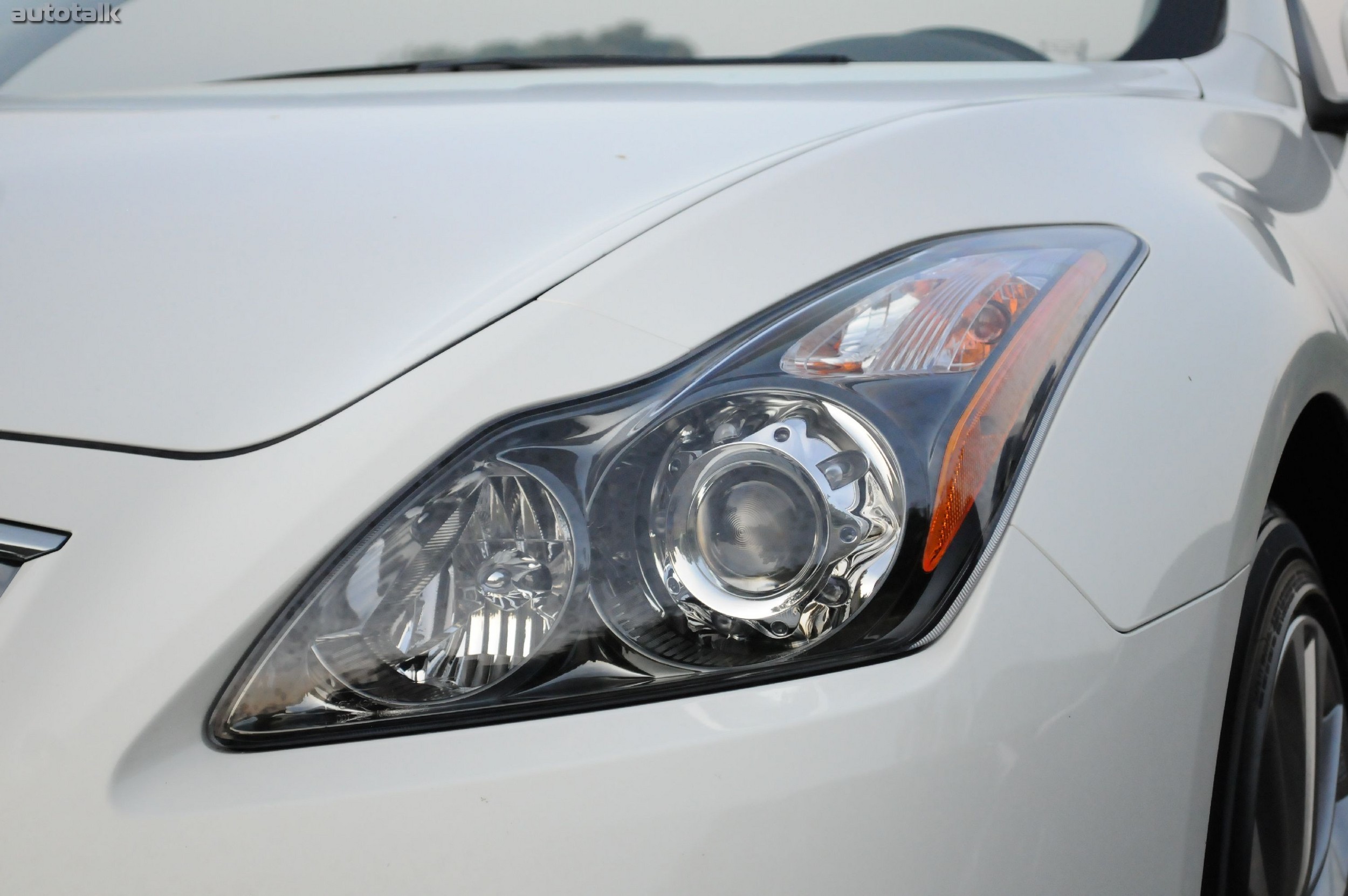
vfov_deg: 17.5
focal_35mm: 78
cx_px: 674
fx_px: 2917
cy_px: 448
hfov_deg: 26.0
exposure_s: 1/1250
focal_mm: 52
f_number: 5.6
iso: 2000
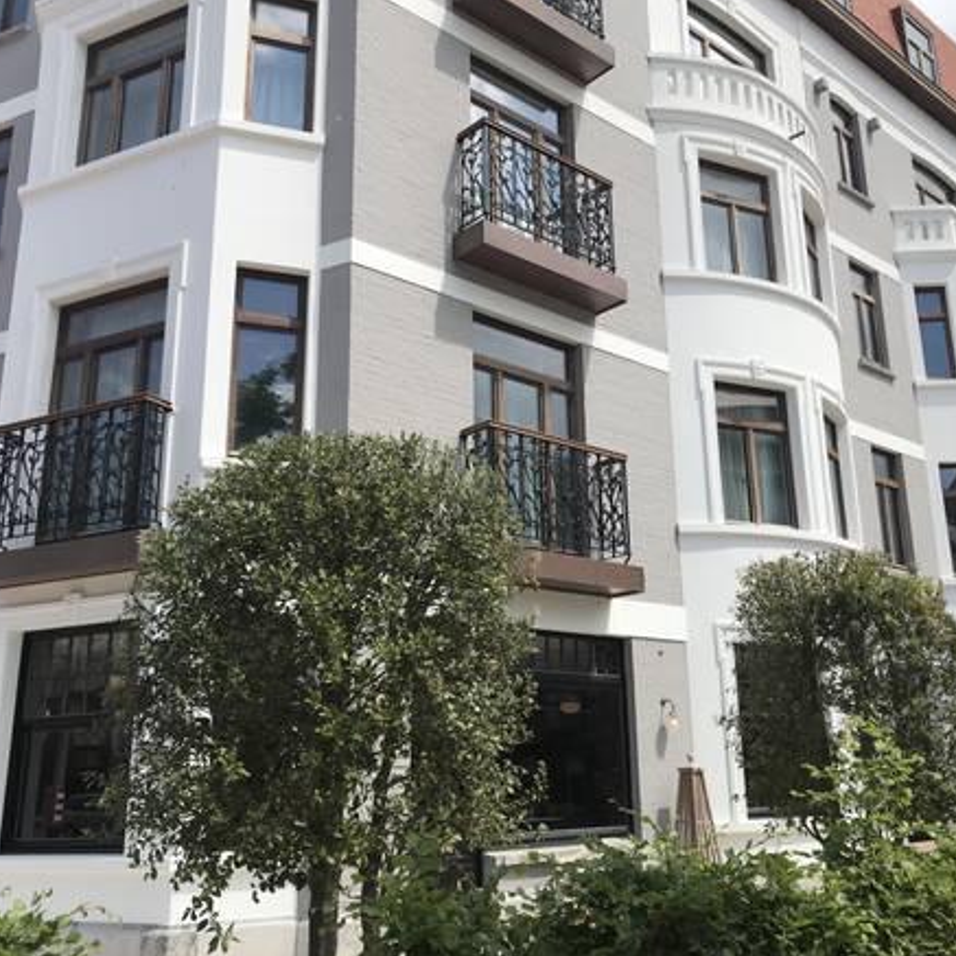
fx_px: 1062
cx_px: 551
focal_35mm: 34
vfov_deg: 48.4
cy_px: 473
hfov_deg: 48.3
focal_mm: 3.99
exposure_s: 1/2336
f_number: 1.8
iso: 20
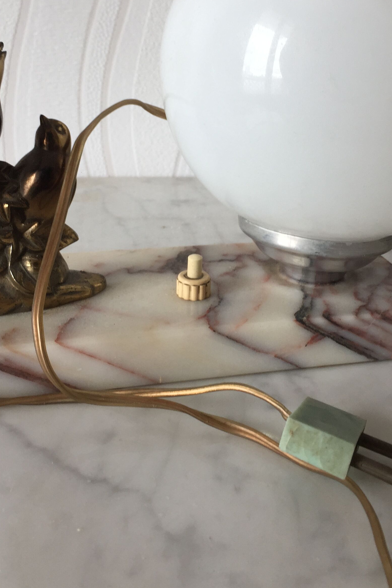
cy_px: 190
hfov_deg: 31.9
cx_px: 200
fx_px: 686
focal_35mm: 42
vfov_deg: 45.6
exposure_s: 1/50
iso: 32
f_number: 2.2
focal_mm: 4.15
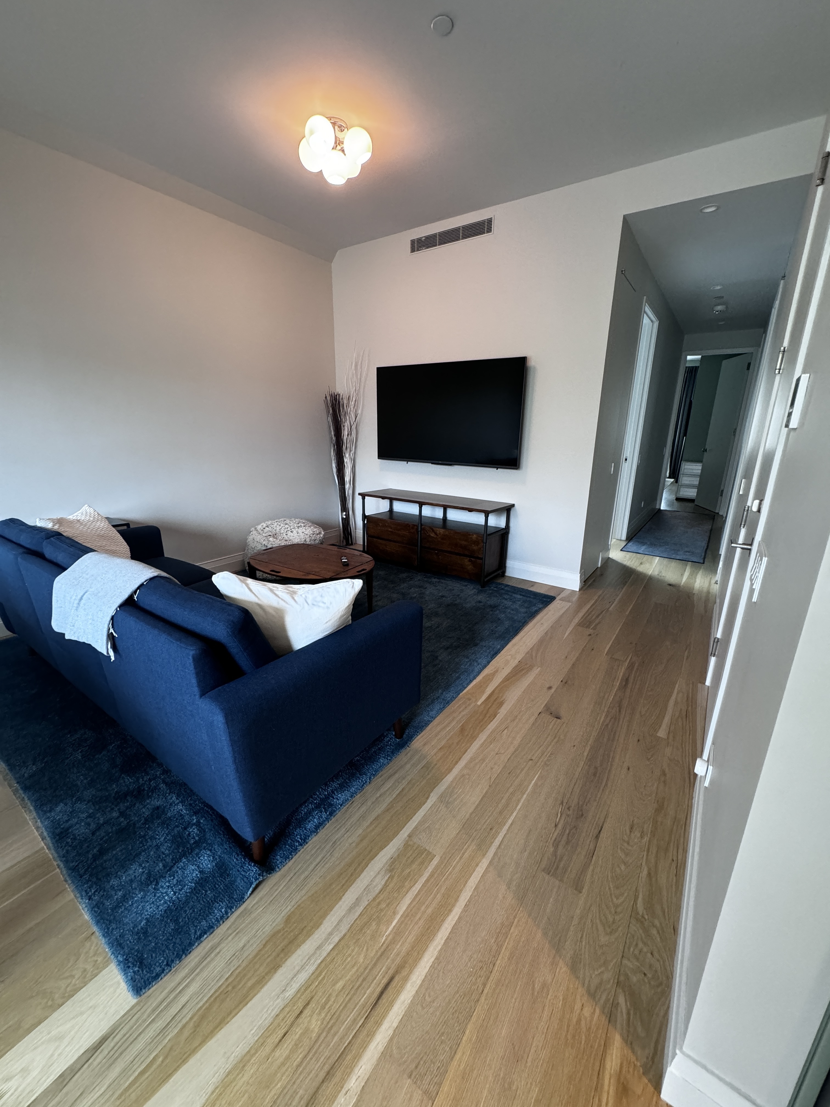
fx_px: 448
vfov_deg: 102.1
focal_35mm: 14
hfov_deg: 85.7
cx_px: 415
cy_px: 554
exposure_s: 1/120
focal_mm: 2.22
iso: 320
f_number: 2.2
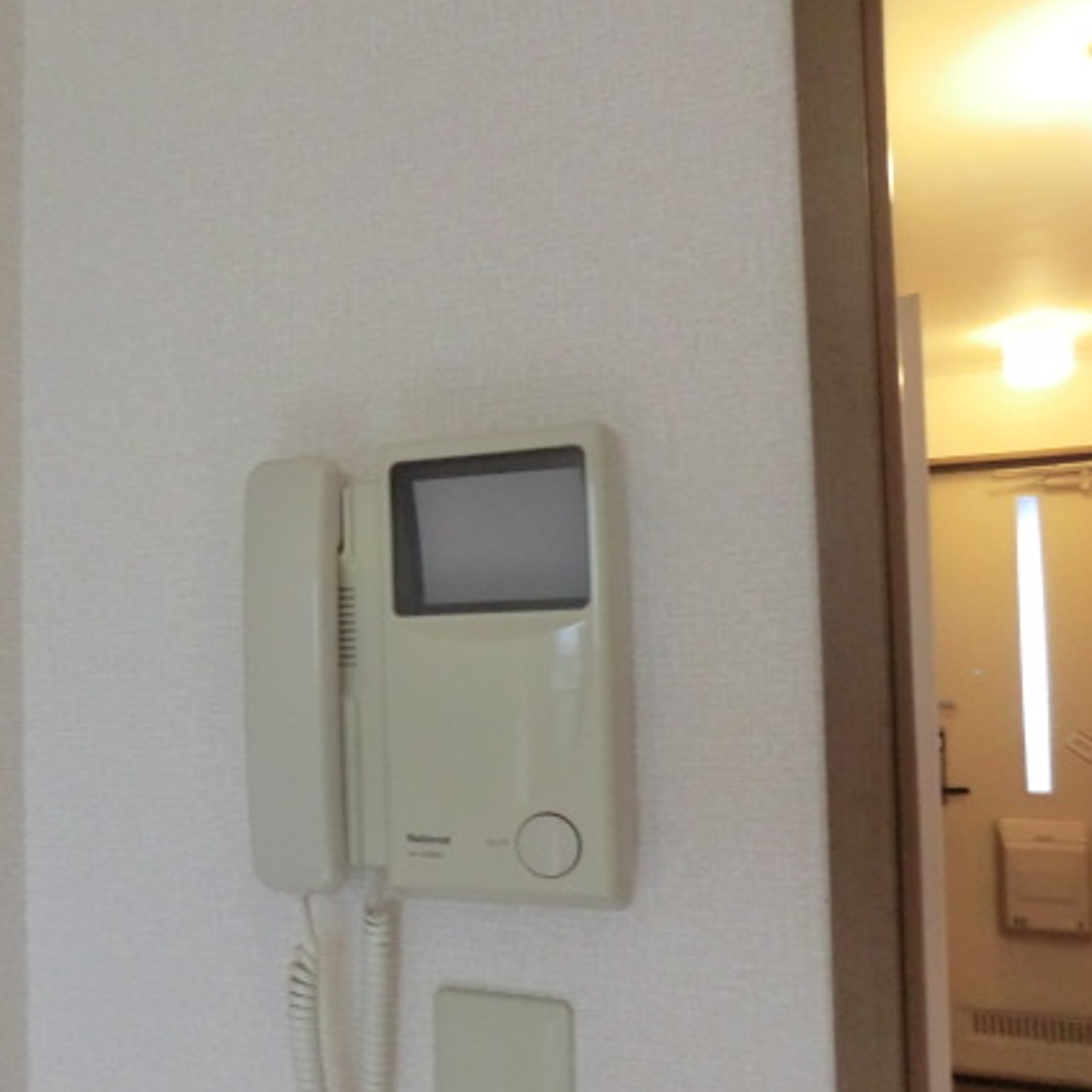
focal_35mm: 32
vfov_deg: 51.0
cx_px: 337
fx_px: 1142
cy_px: 603
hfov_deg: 49.9
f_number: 3.2
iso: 640
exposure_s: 1/60
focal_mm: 4.3
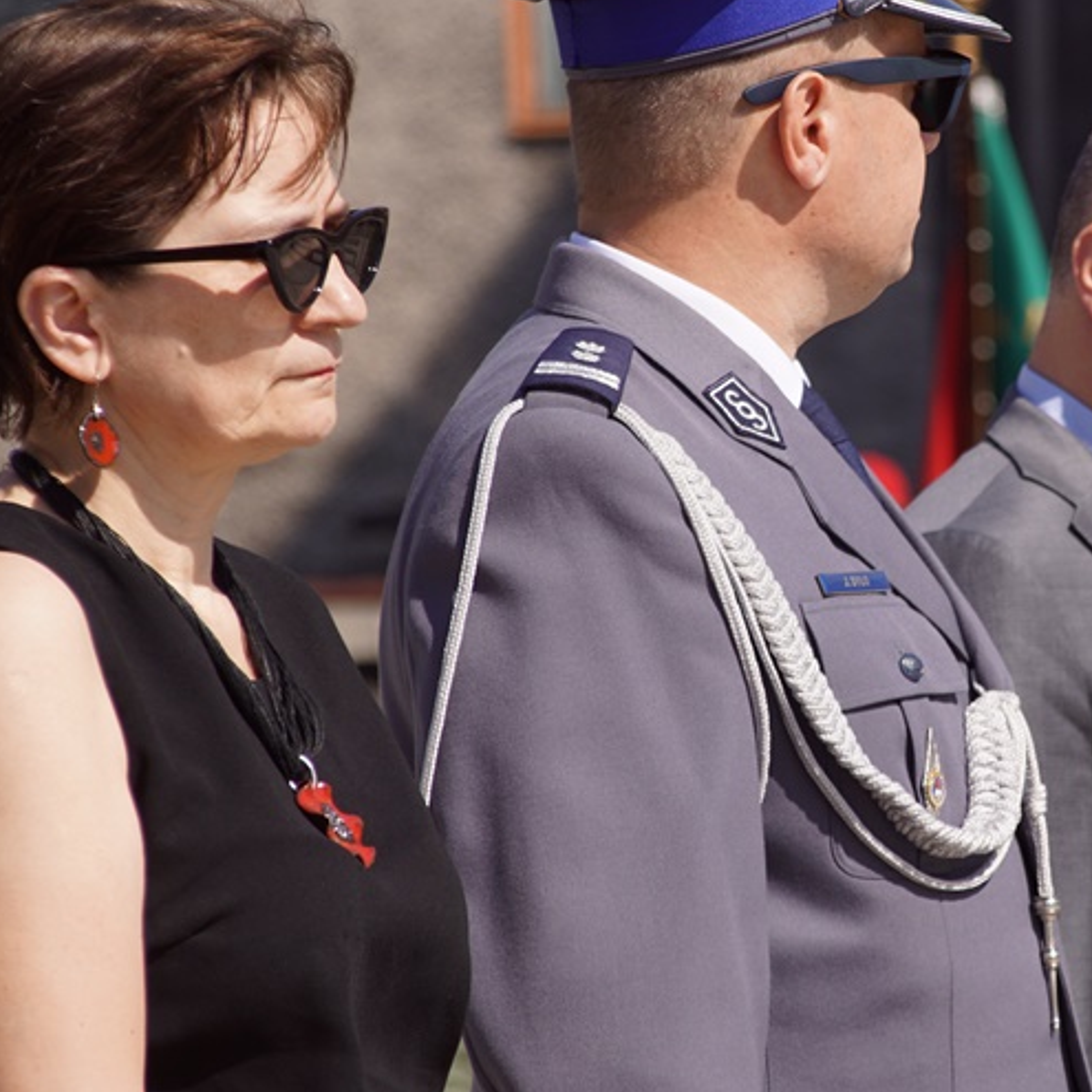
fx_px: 12415
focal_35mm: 348
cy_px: 506
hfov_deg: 5.0
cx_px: 984
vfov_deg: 5.0
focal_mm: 135
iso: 100
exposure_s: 1/320
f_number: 6.3
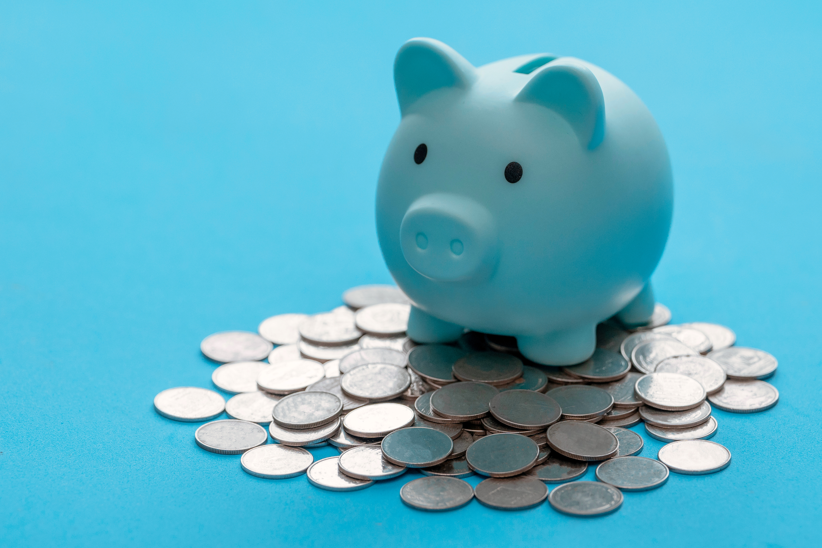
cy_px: 274
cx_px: 411
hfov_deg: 9.0
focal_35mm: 229
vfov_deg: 6.0
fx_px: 5228
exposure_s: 1/200
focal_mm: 153
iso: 500
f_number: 4.5
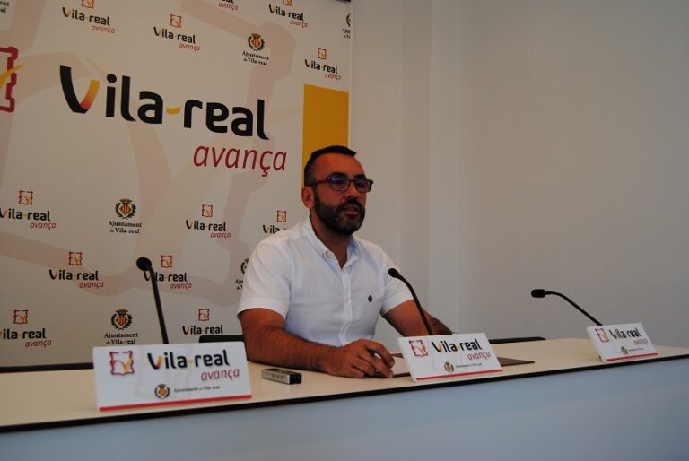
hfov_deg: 55.1
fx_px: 661
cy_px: 230
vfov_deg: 38.5
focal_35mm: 34
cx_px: 344
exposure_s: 1/100
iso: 200
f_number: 5
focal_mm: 23
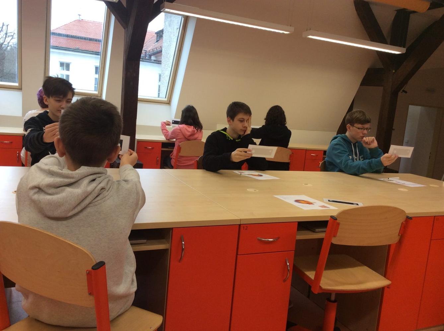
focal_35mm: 32
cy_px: 166
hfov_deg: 56.9
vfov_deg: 44.0
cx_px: 222
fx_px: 410
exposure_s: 1/50
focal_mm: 3.3
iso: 40
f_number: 2.4
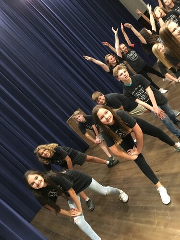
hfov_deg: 48.2
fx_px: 201
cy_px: 120
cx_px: 90
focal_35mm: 29
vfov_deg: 61.7
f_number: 2.2
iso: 320
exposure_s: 1/15
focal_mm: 4.15
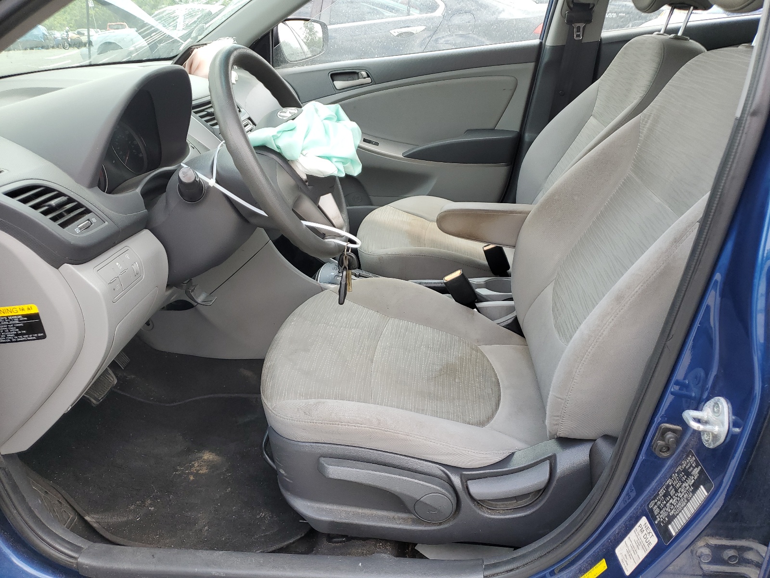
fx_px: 578
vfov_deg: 53.1
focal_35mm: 26
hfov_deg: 67.3
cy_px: 289
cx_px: 385
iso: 50
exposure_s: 1/323
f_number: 1.5
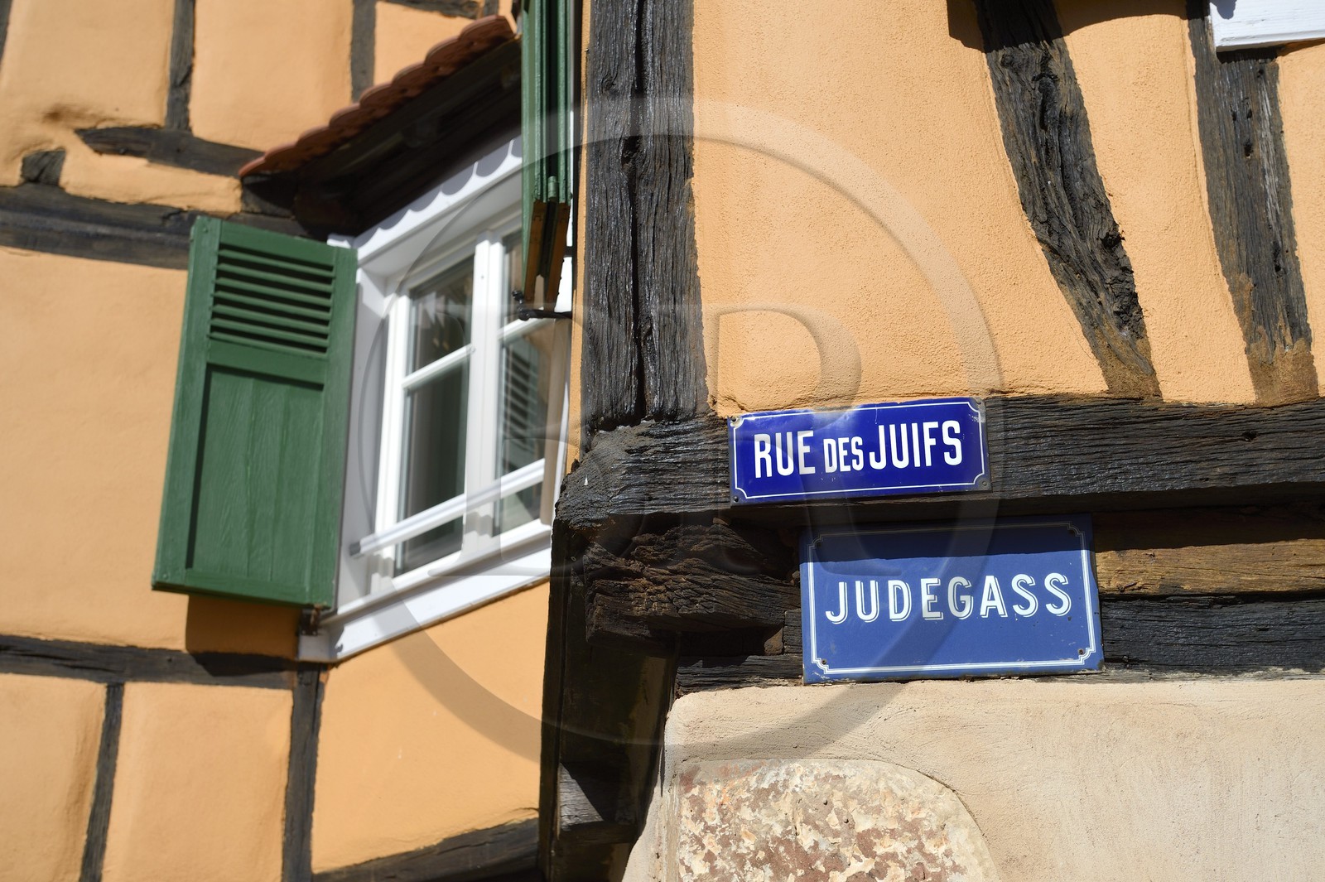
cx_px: 662
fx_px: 2060
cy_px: 441
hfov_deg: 35.7
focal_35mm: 56
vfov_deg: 24.2
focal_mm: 56
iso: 200
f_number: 5
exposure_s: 1/2500
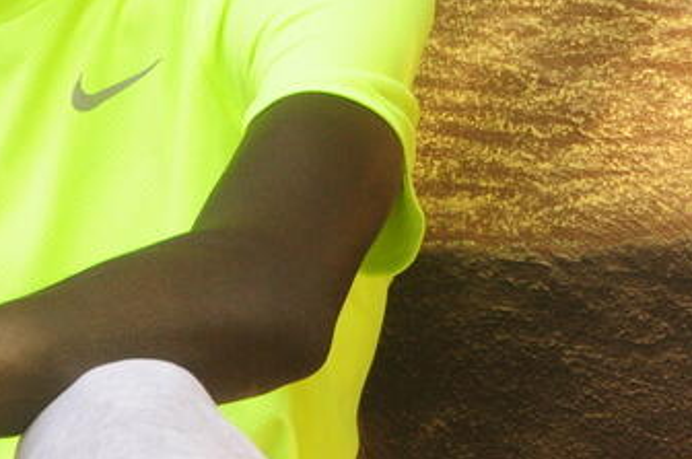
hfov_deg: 4.7
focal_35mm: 439
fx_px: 8426
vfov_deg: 3.1
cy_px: 94
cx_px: 206
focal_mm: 82
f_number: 6.3
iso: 640
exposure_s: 1/160
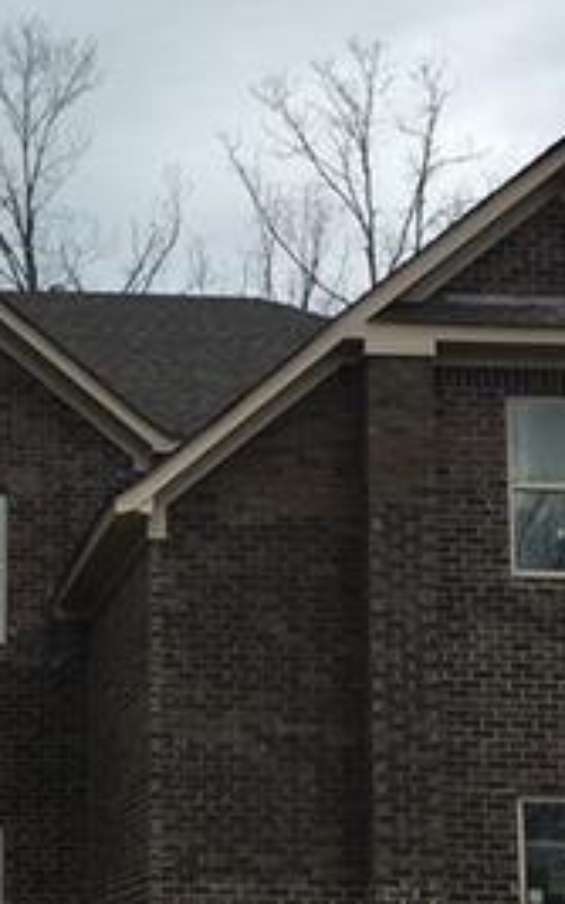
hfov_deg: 13.8
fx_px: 2265
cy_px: 562
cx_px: -118
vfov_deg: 22.5
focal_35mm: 92
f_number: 2.2
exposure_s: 1/1374
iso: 25
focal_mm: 4.15
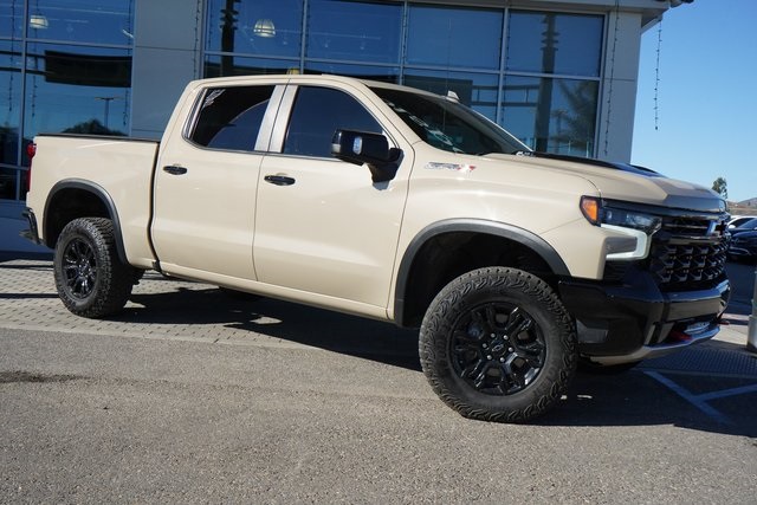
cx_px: 378
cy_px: 252
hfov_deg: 54.4
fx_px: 736
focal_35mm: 35
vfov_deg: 37.9
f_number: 10
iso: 2500
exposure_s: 1/3200
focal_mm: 35
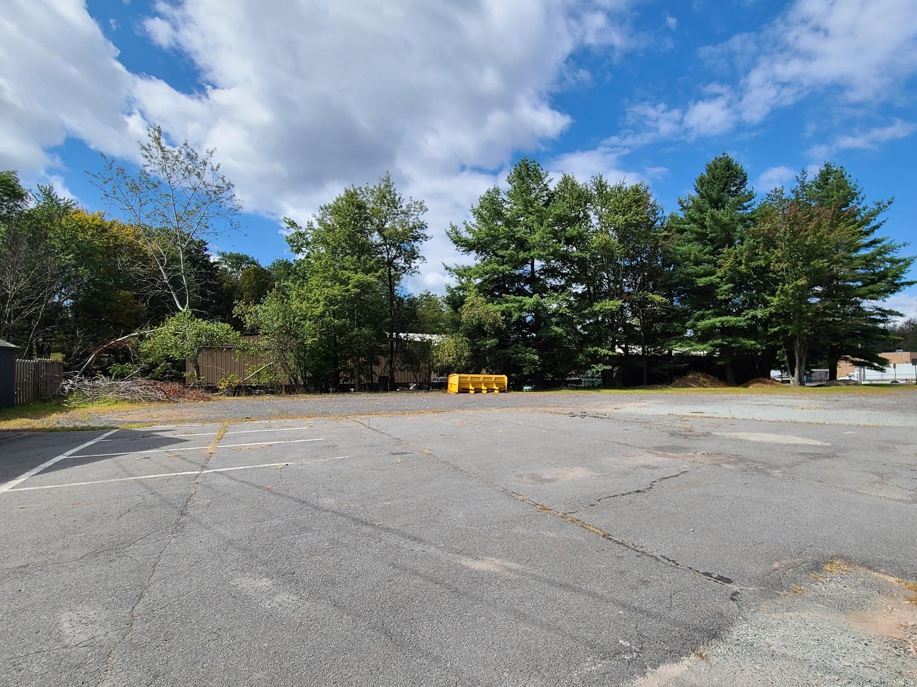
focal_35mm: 15
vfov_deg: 81.7
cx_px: 523
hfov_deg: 97.5
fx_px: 397
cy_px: 363
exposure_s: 1/1650
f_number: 2.2
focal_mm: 2.2
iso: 50
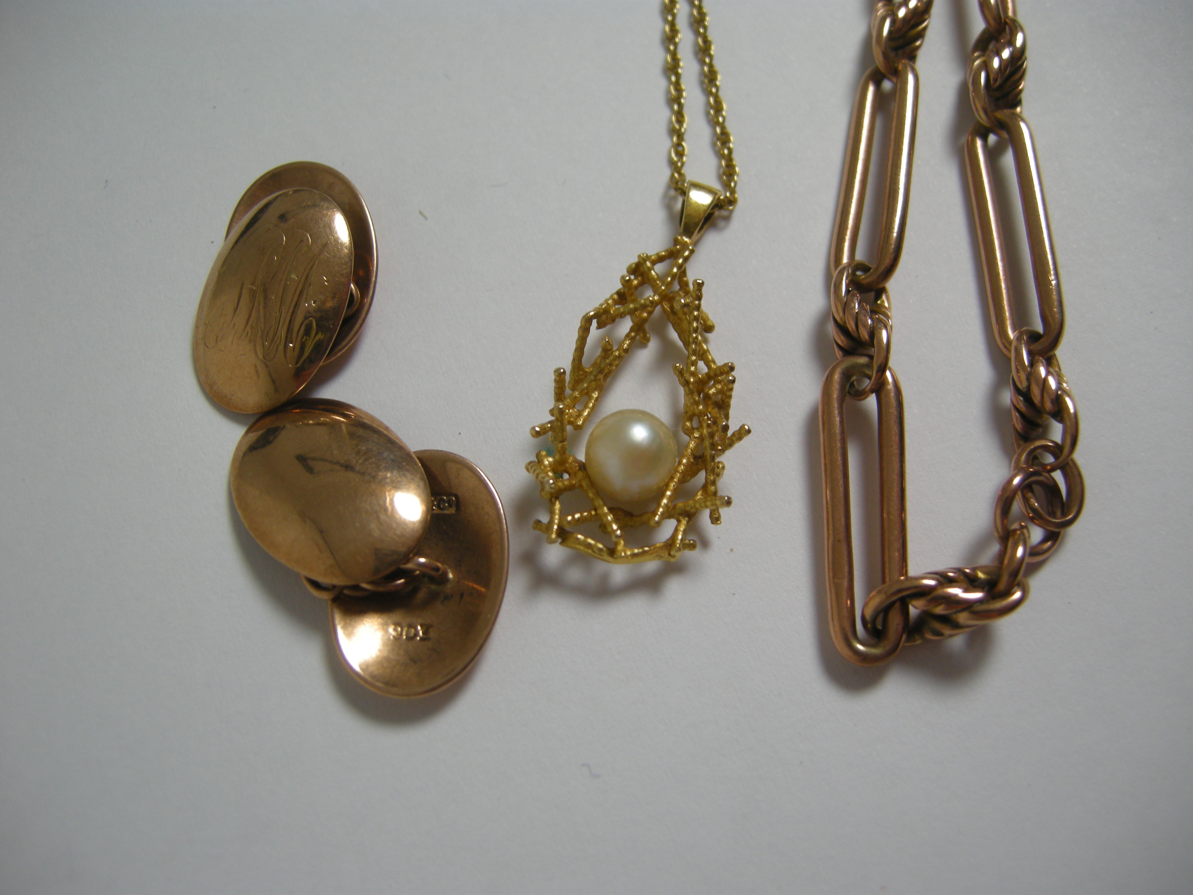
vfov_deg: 40.7
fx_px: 1206
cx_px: 596
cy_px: 448
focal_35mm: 35
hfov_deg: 52.6
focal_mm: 7.5
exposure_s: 1/51.5
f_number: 2.7
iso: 66
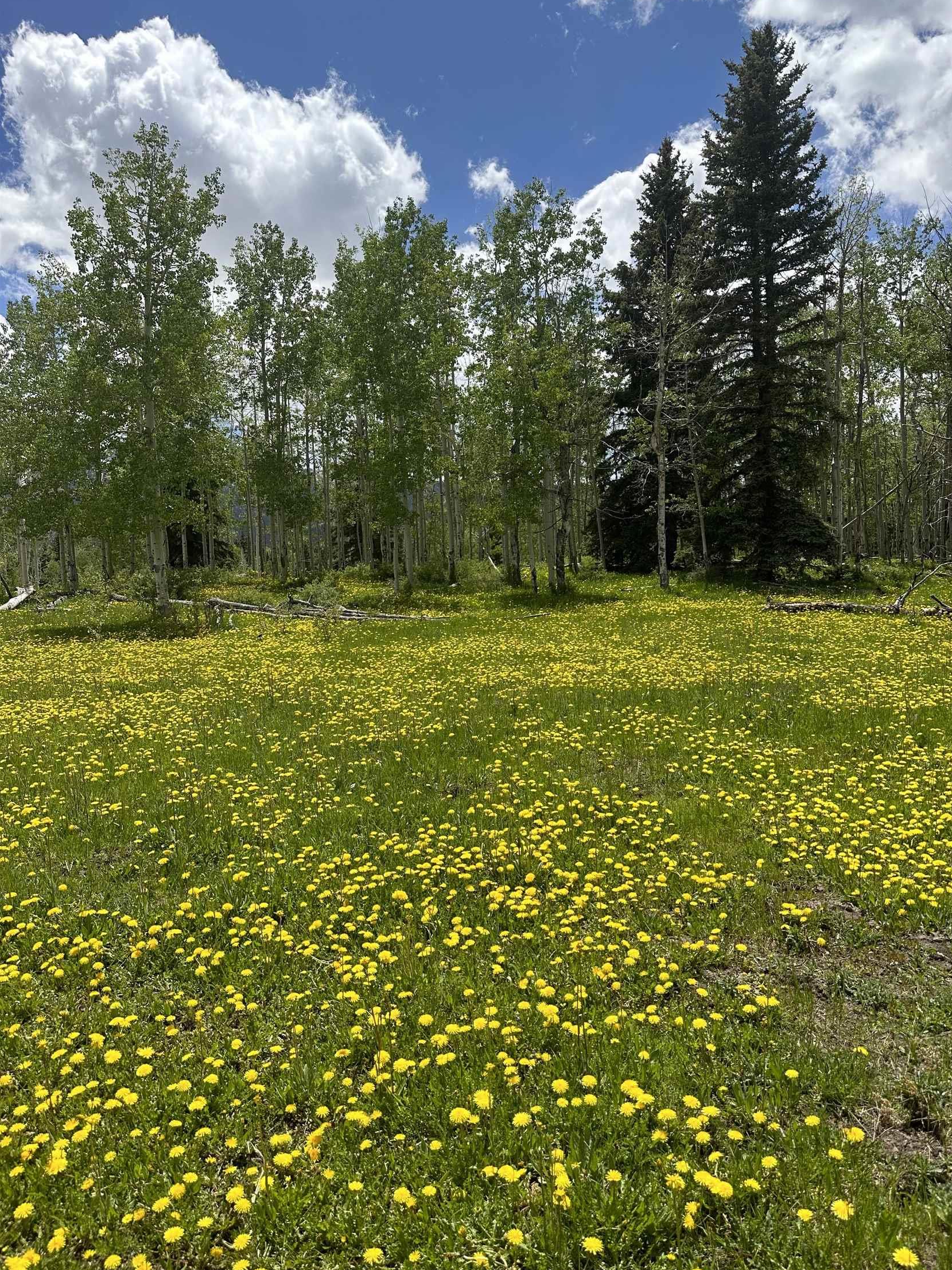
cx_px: 495
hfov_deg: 54.9
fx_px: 917
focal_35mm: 25
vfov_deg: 69.4
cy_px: 626
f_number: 1.78
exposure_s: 1/3861
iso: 80
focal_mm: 6.86
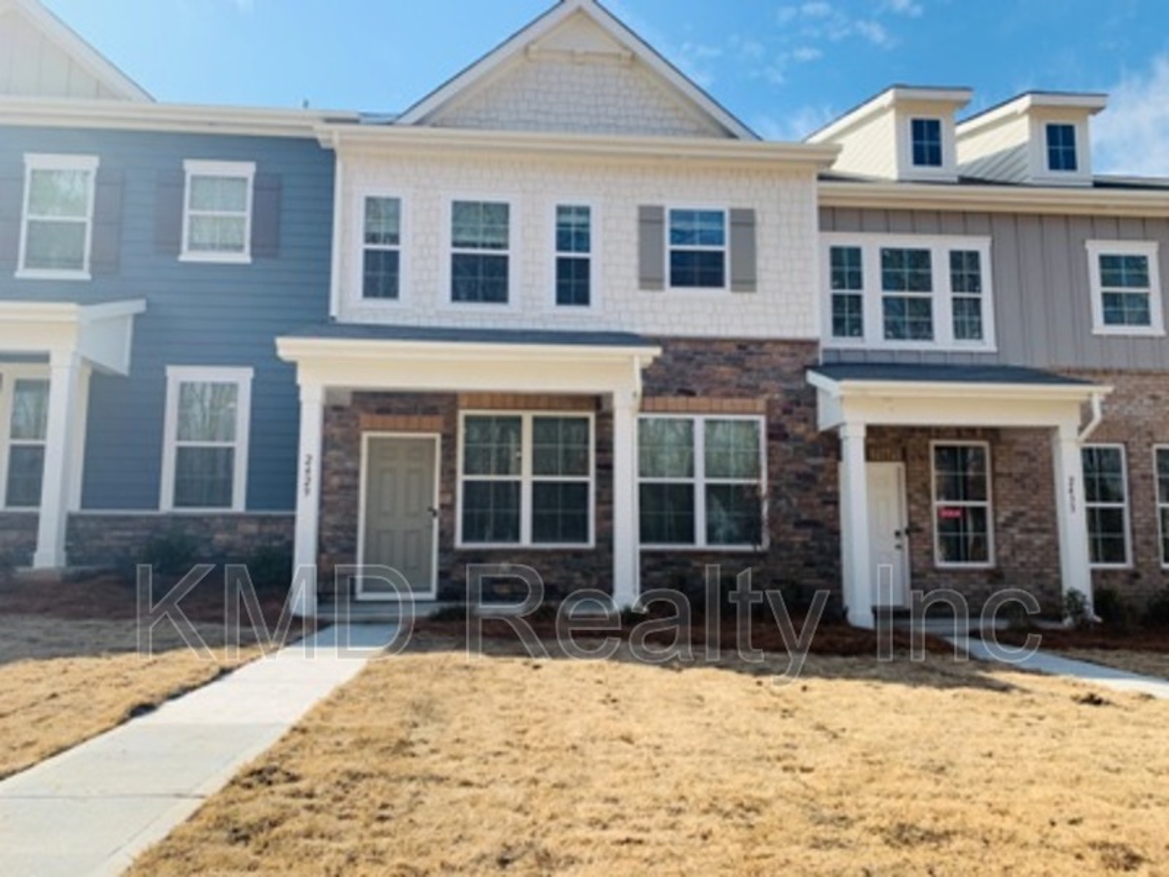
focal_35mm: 26
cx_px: 584
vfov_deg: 53.1
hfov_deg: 67.3
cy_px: 438
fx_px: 878
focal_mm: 4.25
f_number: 1.8
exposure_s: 1/1299
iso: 25
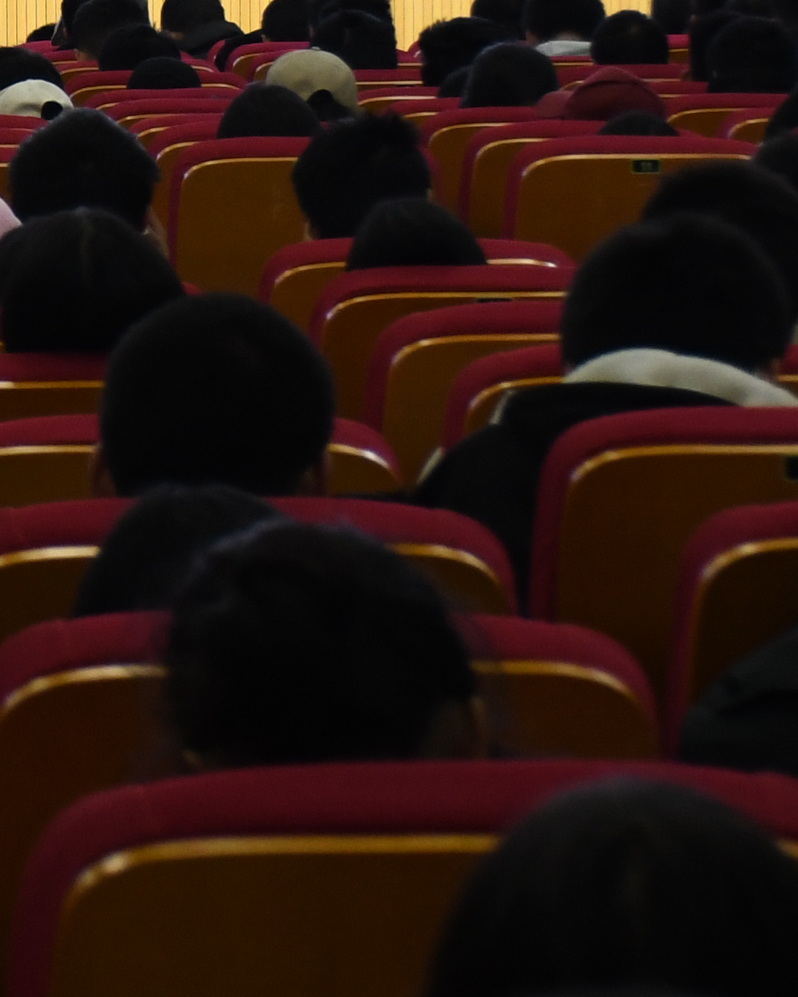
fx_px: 6761
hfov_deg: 6.7
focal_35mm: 229
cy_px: -192
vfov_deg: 8.4
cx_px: -33
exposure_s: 1/80
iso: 1000
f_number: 4.5
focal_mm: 40
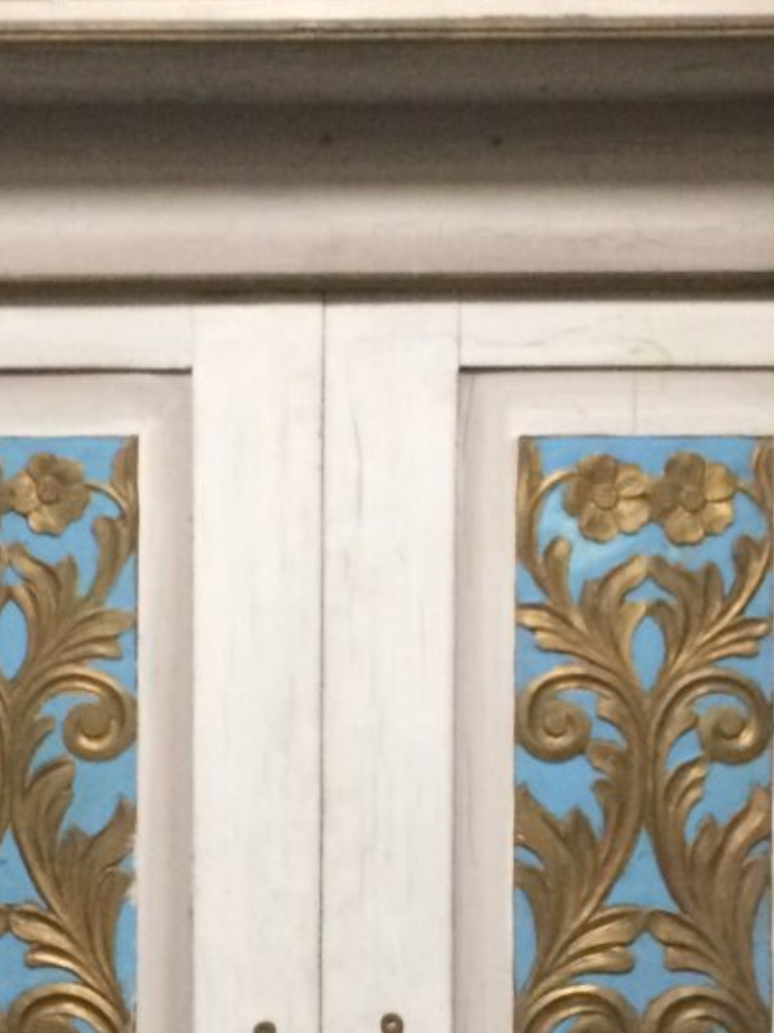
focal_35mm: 82
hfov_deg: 18.0
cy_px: 799
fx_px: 2446
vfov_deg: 23.6
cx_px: 312
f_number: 2.2
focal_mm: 4.15
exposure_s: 1/24
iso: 320
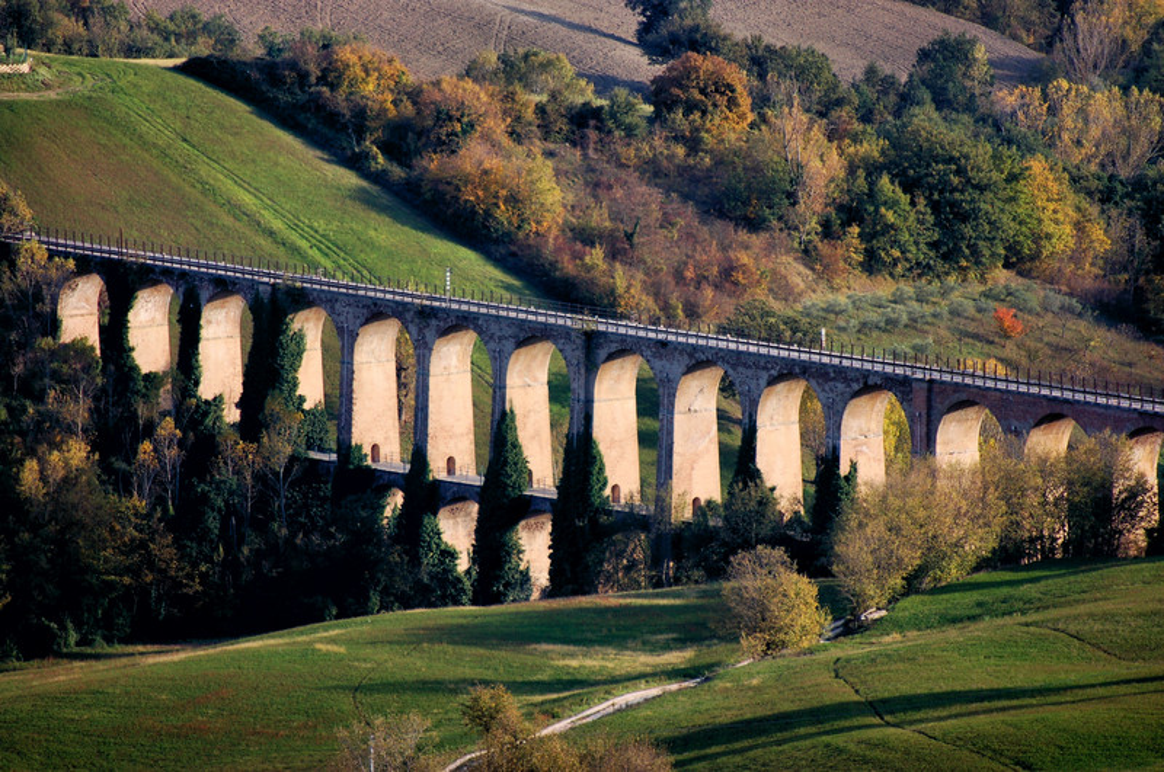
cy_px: 386
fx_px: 10171
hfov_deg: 6.6
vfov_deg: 4.4
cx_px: 582
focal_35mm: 315
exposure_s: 1/320
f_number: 5.6
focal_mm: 210
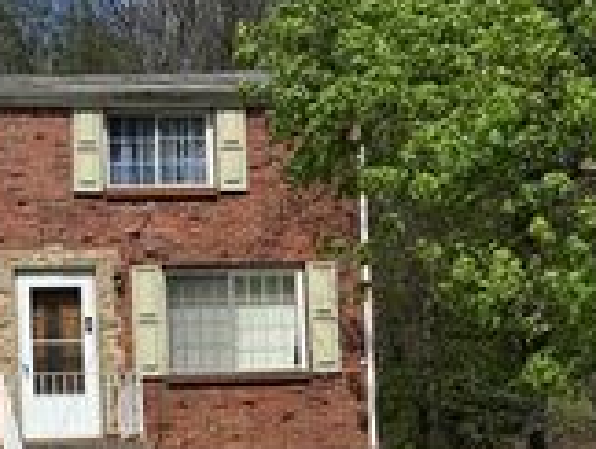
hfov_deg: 24.9
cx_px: -18
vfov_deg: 19.2
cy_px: 477
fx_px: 1276
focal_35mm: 74
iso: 80
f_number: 1.78
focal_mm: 6.76
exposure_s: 1/5348
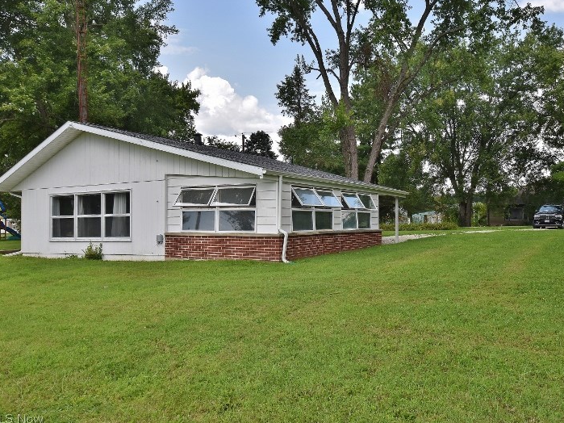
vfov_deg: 42.9
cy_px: 212
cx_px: 308
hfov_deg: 55.3
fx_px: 538
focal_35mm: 33
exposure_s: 1/250
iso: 200
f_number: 8
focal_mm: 20
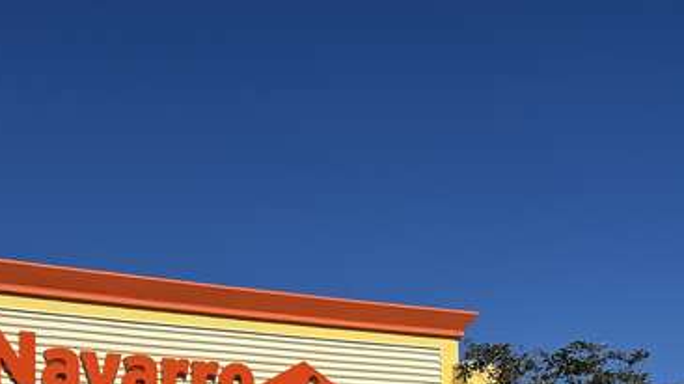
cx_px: 166
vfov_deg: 19.6
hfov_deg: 35.8
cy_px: 485
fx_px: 1033
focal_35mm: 57
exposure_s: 1/12048
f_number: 1.78
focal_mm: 6.86
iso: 80
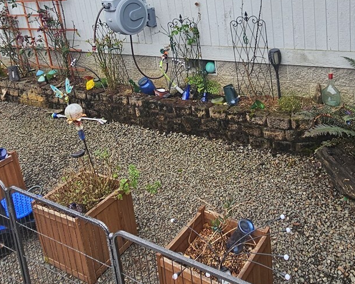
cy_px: 53
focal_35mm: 33
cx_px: 205
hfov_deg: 54.0
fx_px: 347
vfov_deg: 42.3
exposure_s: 1/179
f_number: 2.2
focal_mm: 2.2
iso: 50
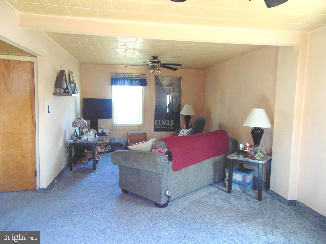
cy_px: 122
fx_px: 235
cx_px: 163
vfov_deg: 54.9
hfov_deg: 69.4
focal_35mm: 25
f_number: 3
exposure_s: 1/30
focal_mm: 4.5
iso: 320
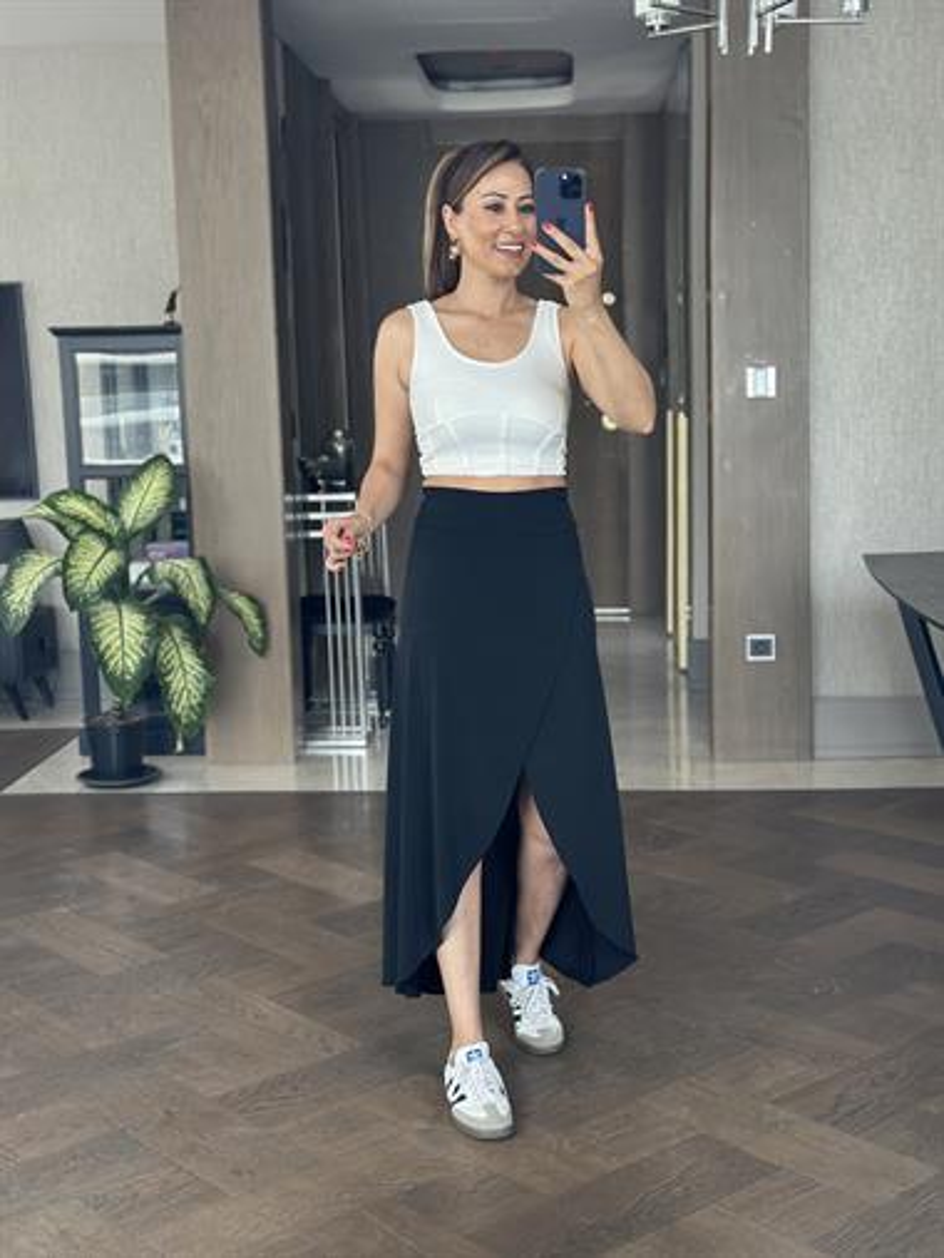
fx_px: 1744
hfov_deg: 30.3
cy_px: 629
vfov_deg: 39.6
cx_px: 472
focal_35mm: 48
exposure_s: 1/108
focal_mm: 6.86
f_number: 1.78
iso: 125
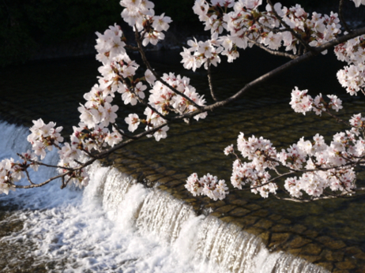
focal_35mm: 65
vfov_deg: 22.5
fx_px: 685
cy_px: 114
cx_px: 185
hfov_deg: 29.8
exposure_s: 1/250
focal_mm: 25
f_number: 8
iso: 160
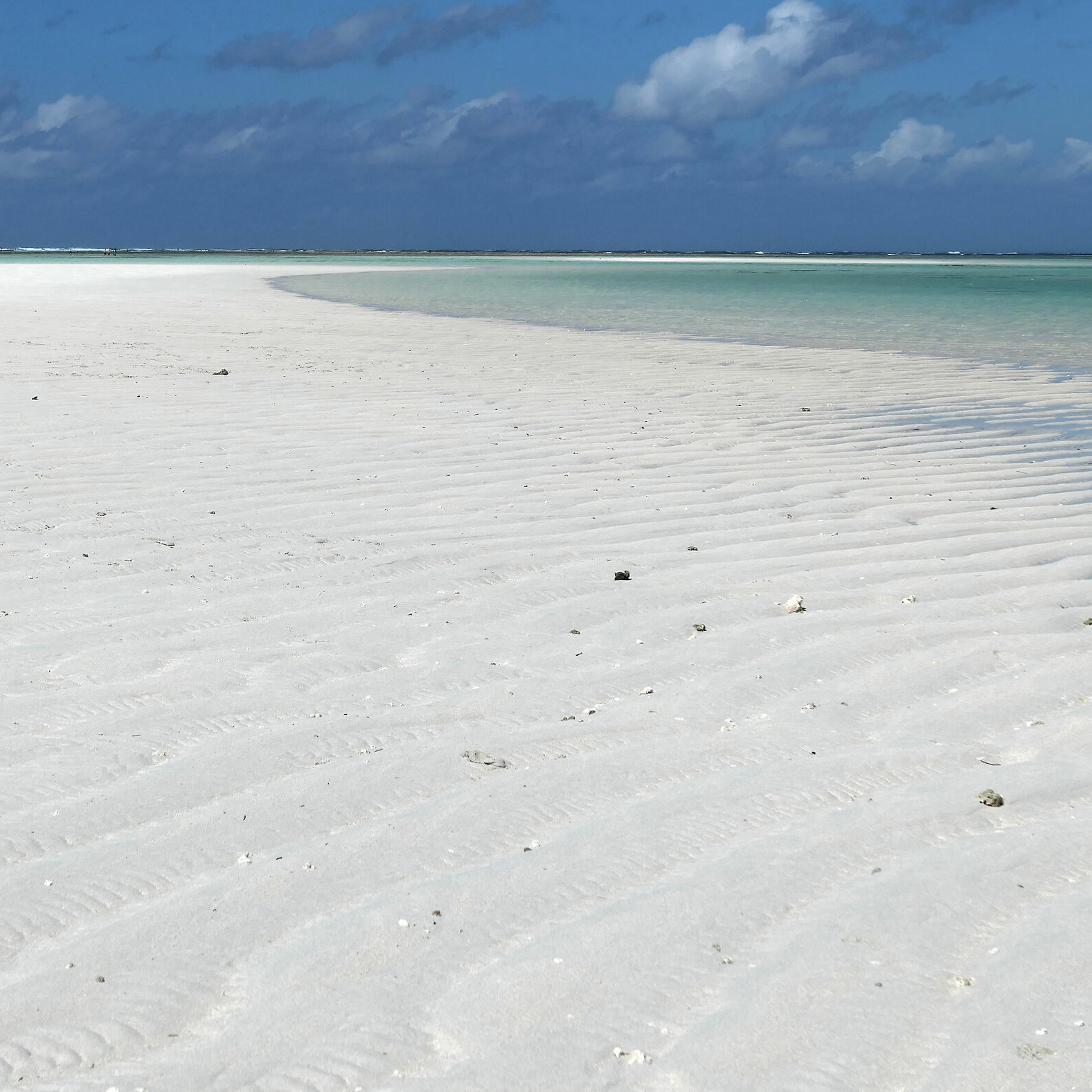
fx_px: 2677
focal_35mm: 75
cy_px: 541
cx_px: 402
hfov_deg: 23.0
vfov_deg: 23.1
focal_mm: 21.3
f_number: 7.1
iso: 125
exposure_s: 1/1600
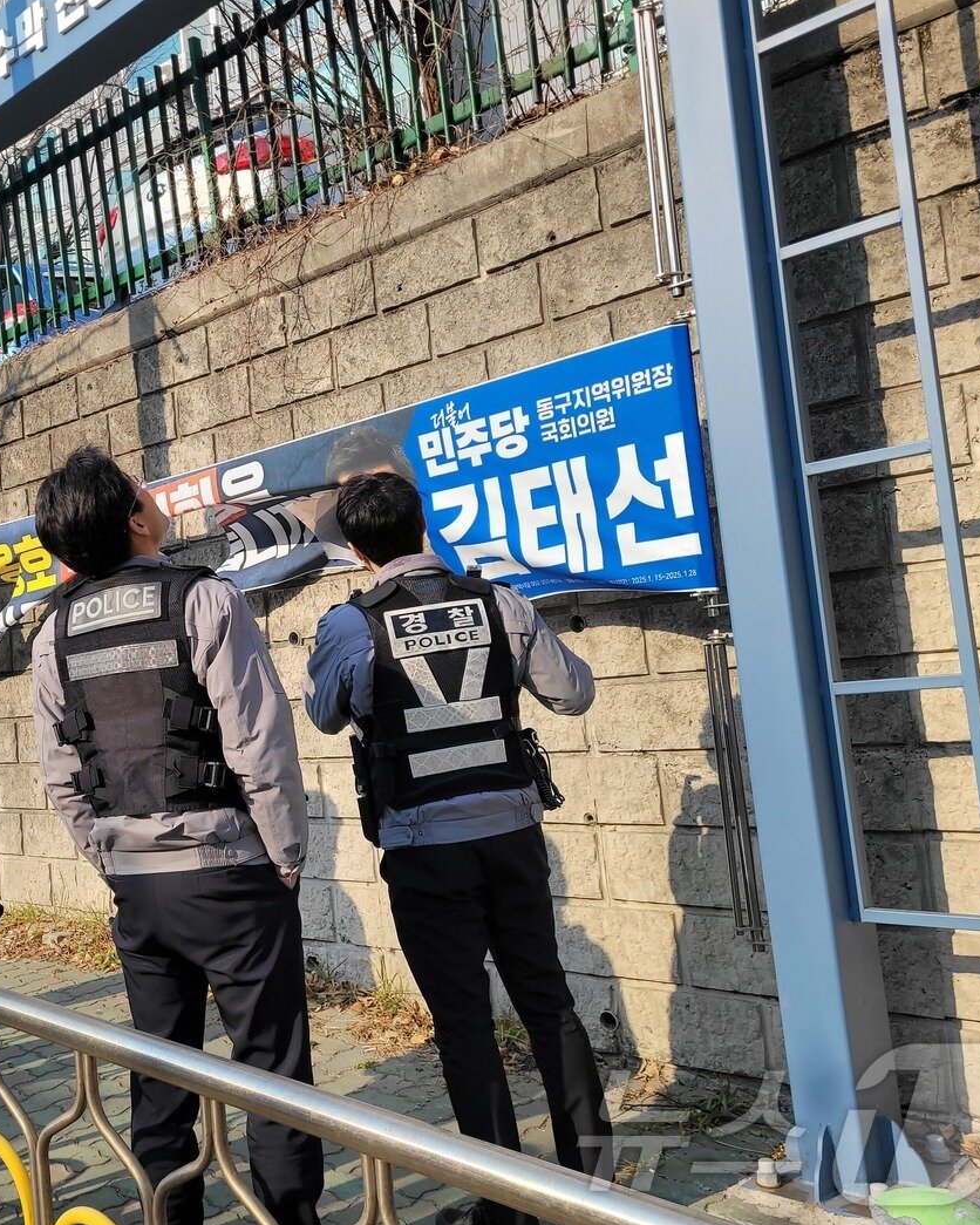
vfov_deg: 52.8
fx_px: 1233
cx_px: 223
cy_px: 613
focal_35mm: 34
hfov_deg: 41.8
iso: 40
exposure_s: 1/1332
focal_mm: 5.4
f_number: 1.8
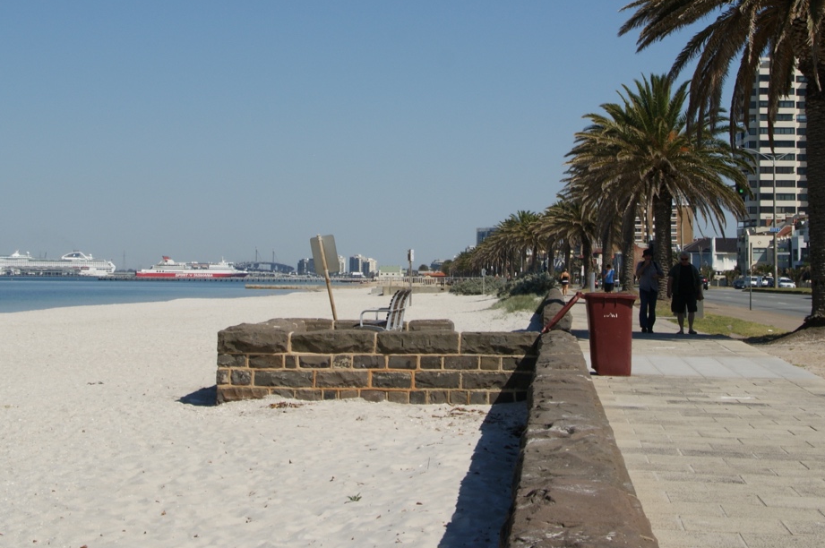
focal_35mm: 73
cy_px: 128
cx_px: 394
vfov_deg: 18.5
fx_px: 1671
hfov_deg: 27.7
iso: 100
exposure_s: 1/250
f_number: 11
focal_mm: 28
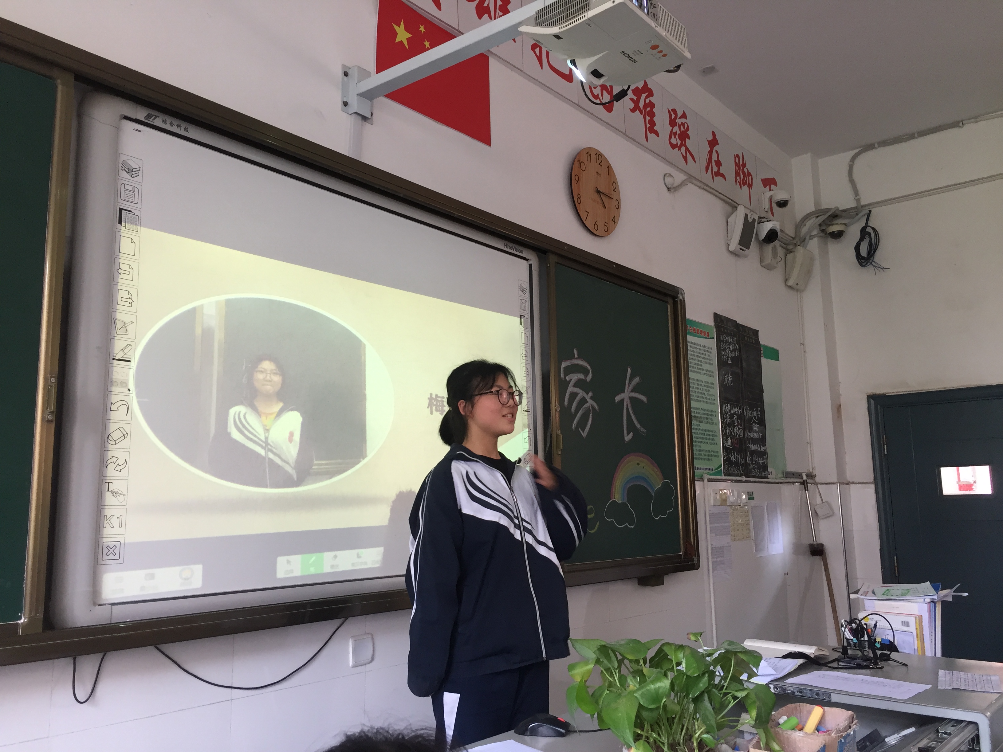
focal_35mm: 29
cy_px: 376
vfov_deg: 48.2
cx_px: 502
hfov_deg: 61.7
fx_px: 840
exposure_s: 1/33
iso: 80
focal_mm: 4.15
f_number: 2.2
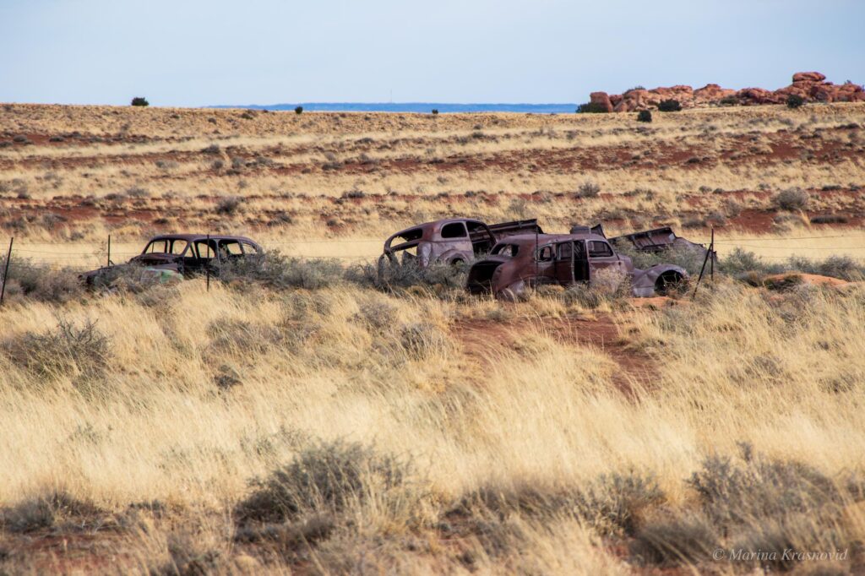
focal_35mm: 450
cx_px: 432
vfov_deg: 3.1
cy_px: 288
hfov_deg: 4.6
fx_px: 10808
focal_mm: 300
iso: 200
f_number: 11
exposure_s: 1/250
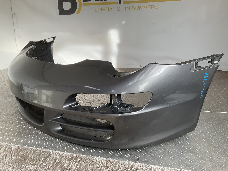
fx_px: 191
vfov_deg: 48.2
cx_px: 114
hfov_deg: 61.7
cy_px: 86
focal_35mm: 29
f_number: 1.8
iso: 16
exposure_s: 1/145
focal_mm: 3
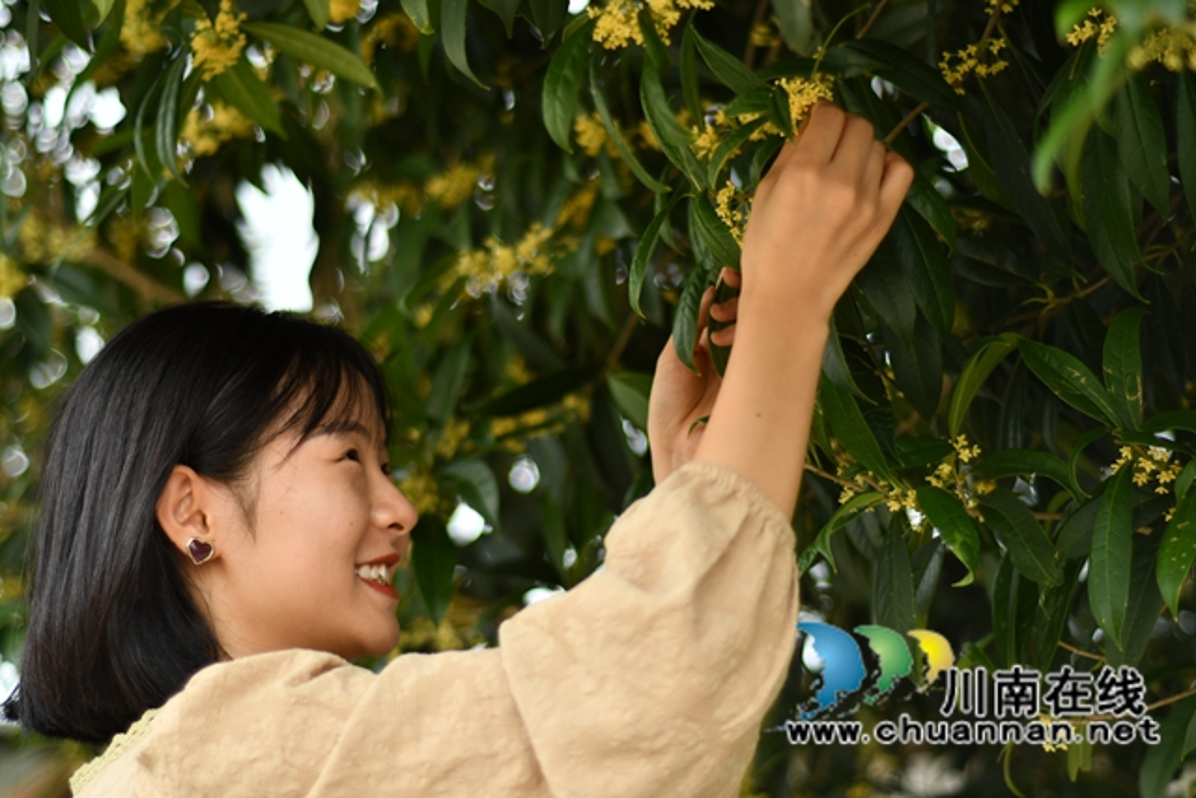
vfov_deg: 18.2
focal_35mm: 75
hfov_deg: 27.0
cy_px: 399
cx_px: 598
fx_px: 2492
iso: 100
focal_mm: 50
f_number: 1.8
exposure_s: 1/1250
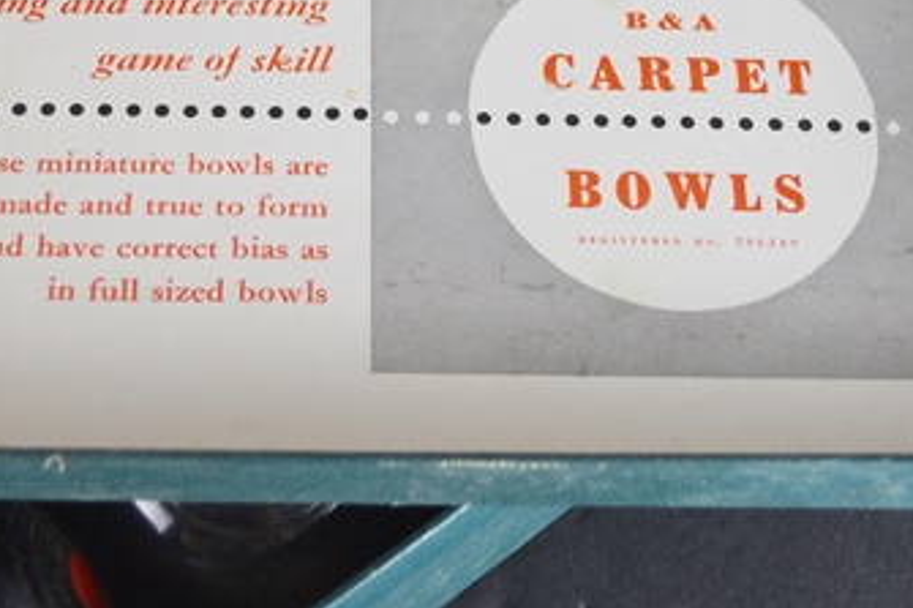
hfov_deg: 26.0
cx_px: 365
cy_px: 65
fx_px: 1974
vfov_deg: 17.3
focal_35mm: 78
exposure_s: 1/80
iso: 400
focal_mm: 29
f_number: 4.5
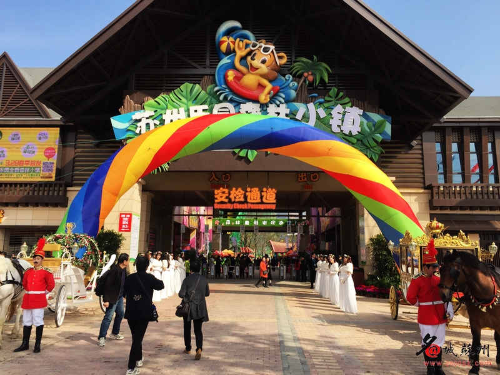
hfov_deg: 61.7
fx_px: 419
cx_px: 250
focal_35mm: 29
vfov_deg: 48.2
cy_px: 188
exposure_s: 1/1464
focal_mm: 4.15
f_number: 2.2
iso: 32
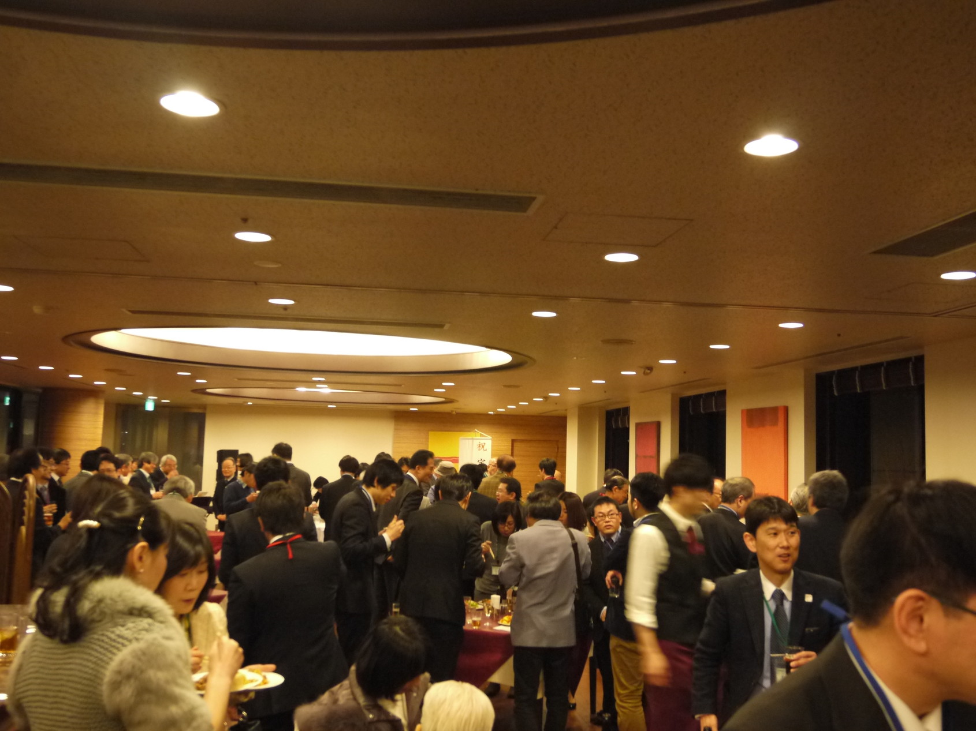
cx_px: 488
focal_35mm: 36
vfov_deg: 39.6
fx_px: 1015
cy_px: 366
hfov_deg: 51.4
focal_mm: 18
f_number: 4.2
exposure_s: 1/25
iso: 800
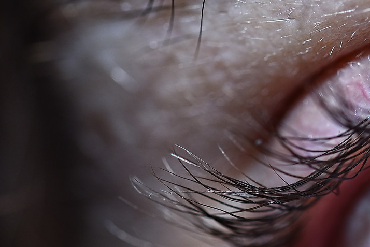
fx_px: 3630
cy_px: 242
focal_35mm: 353
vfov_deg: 3.9
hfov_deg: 5.8
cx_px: 545
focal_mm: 105
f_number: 7.1
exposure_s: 1/125
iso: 100
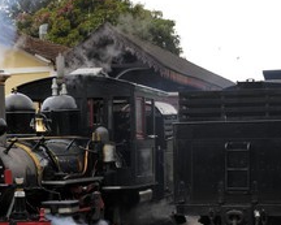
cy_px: 165
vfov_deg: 13.4
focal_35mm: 115
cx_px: 90
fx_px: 957
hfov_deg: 16.7
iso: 100
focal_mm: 42
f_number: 5.3
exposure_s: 1/160
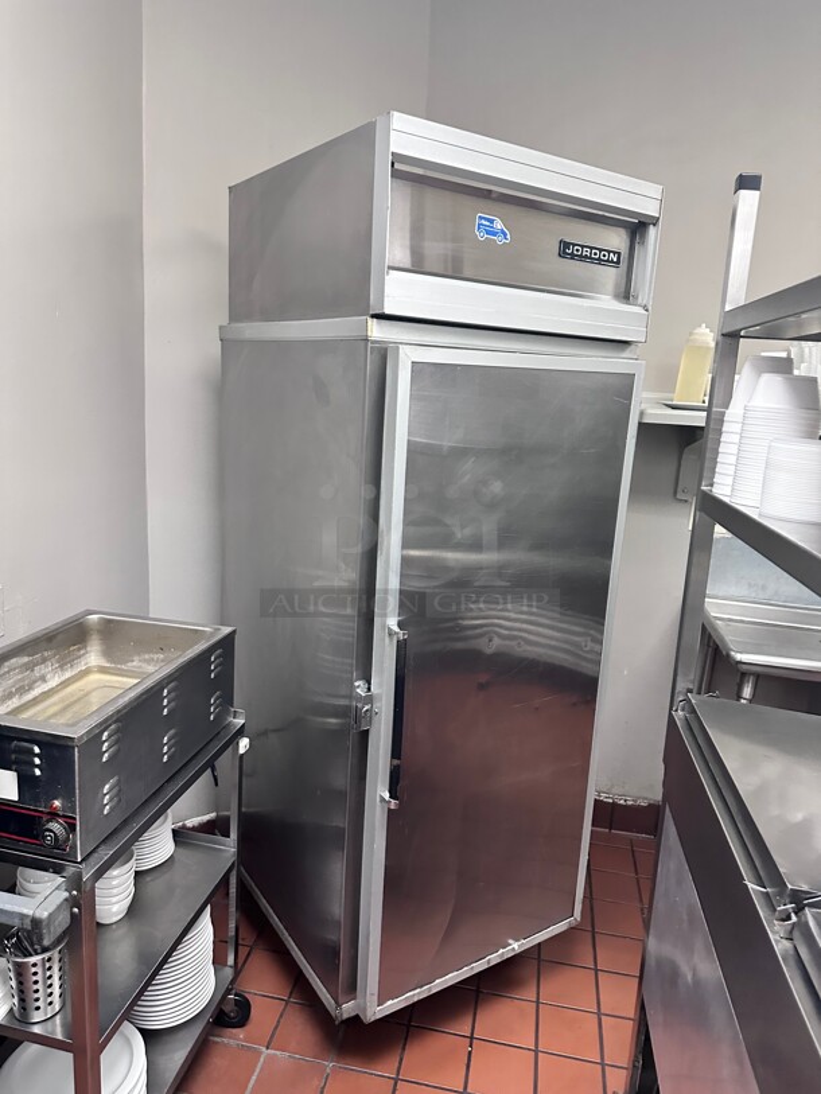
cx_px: 410
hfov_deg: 56.8
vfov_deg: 71.6
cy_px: 547
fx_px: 759
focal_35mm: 24
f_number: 1.78
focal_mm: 6.86
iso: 500
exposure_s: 1/60
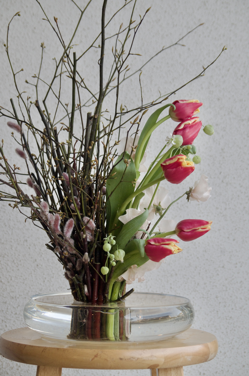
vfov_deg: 18.8
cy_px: 188
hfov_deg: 12.5
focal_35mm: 109
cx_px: 124
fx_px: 1136
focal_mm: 72.5
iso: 640
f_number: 5.6
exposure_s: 1/250
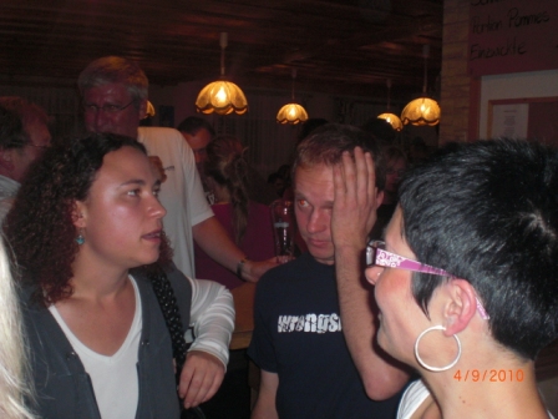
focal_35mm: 38
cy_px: 210
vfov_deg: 37.7
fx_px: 613
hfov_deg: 49.0
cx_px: 279
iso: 200
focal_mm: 6.3
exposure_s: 1/60
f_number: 3.1
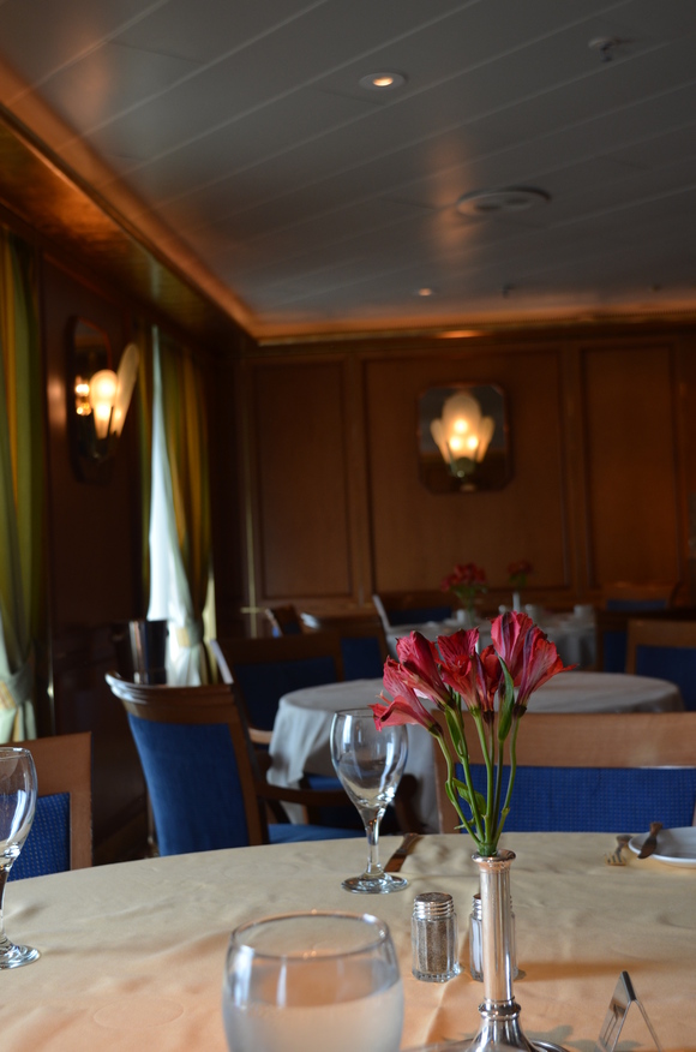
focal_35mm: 46
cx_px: 348
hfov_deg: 28.8
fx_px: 1355
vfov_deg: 42.4
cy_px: 526
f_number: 5.6
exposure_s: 1/125
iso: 360
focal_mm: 31
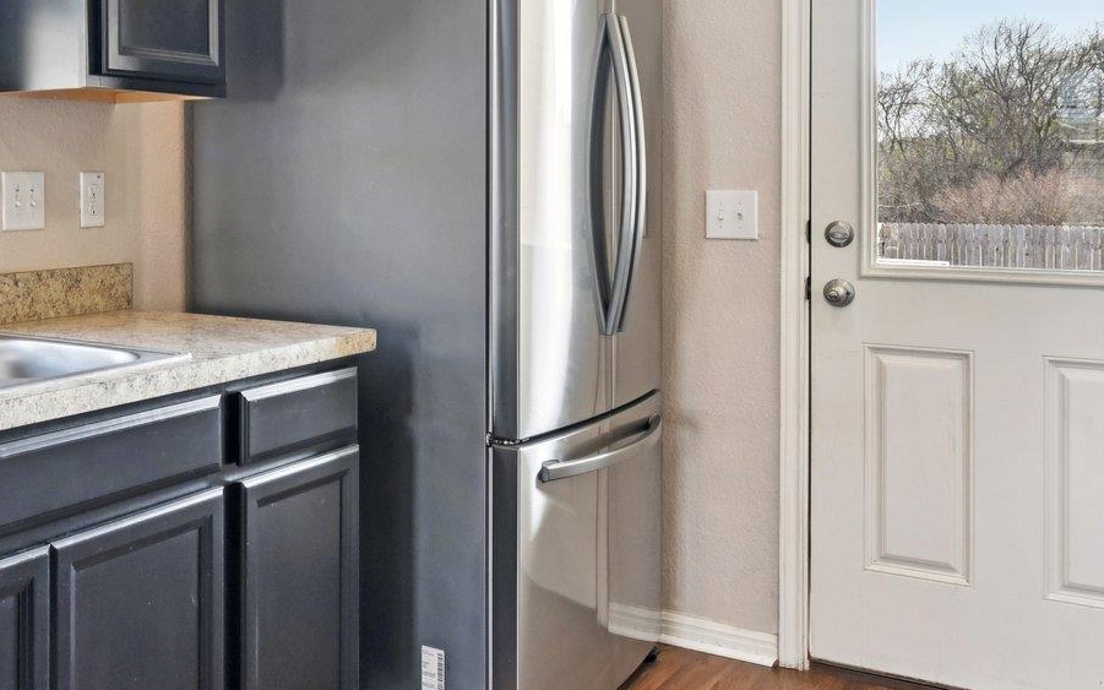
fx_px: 1324
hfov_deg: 41.6
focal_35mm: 44
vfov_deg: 28.8
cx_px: 107
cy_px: 176
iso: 280
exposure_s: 1/20
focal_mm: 19
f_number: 8
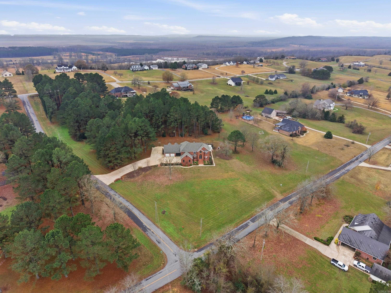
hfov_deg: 71.6
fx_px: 271
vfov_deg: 56.8
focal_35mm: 24
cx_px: 196
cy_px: 146
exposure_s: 1/1500
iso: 210
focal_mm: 8.7
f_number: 1.8
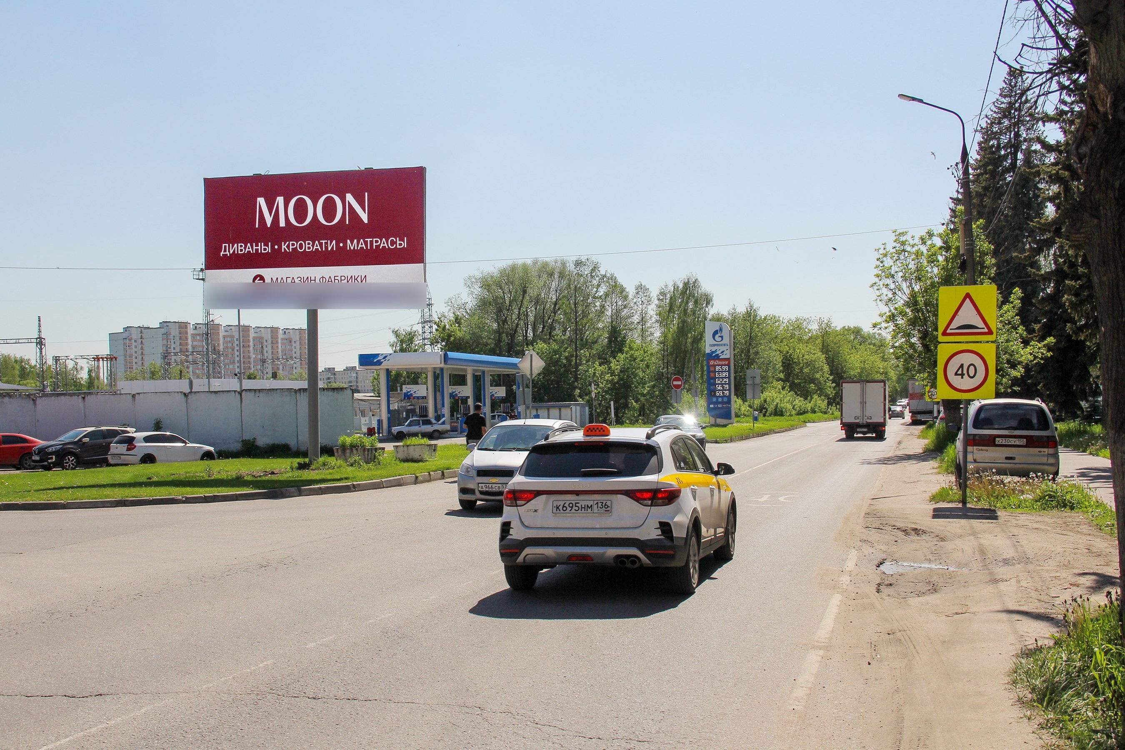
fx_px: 2250
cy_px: 375
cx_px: 562
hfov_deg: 28.1
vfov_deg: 18.9
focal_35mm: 72
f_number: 9
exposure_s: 1/400
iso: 100
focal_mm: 24
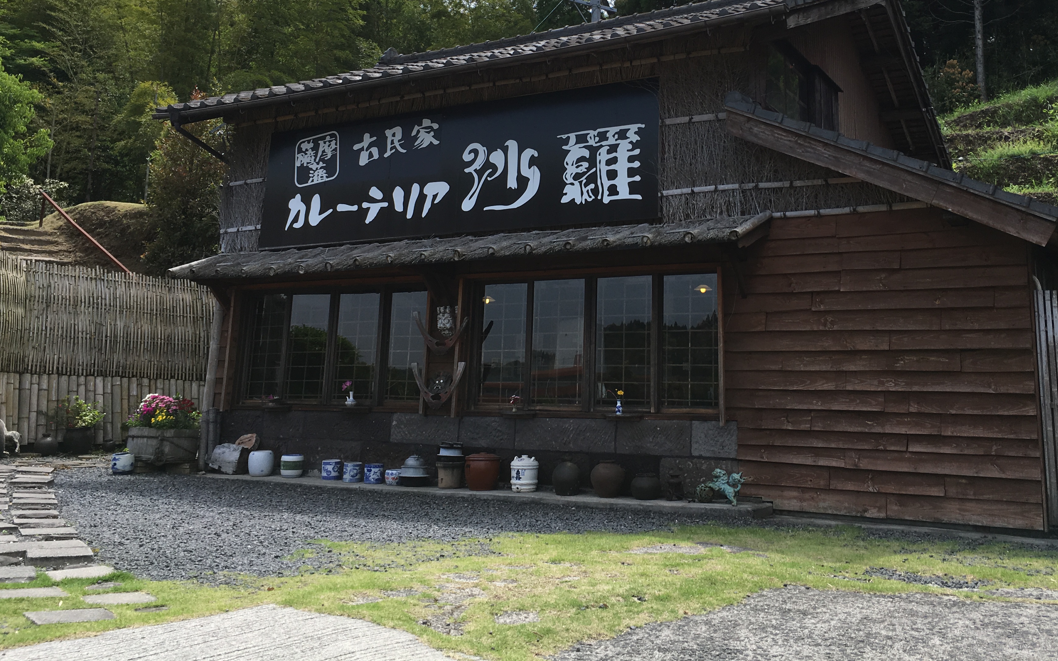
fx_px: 1038
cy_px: 199
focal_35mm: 36
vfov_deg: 34.9
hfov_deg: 53.8
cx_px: 601
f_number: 2.2
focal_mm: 4.15
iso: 25
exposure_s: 1/1054
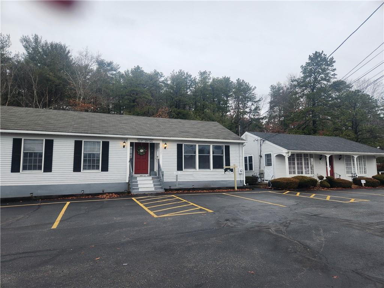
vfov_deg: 58.9
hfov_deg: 73.9
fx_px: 255
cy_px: 144
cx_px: 192
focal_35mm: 23
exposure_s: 1/342
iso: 20
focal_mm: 5.4
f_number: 1.8
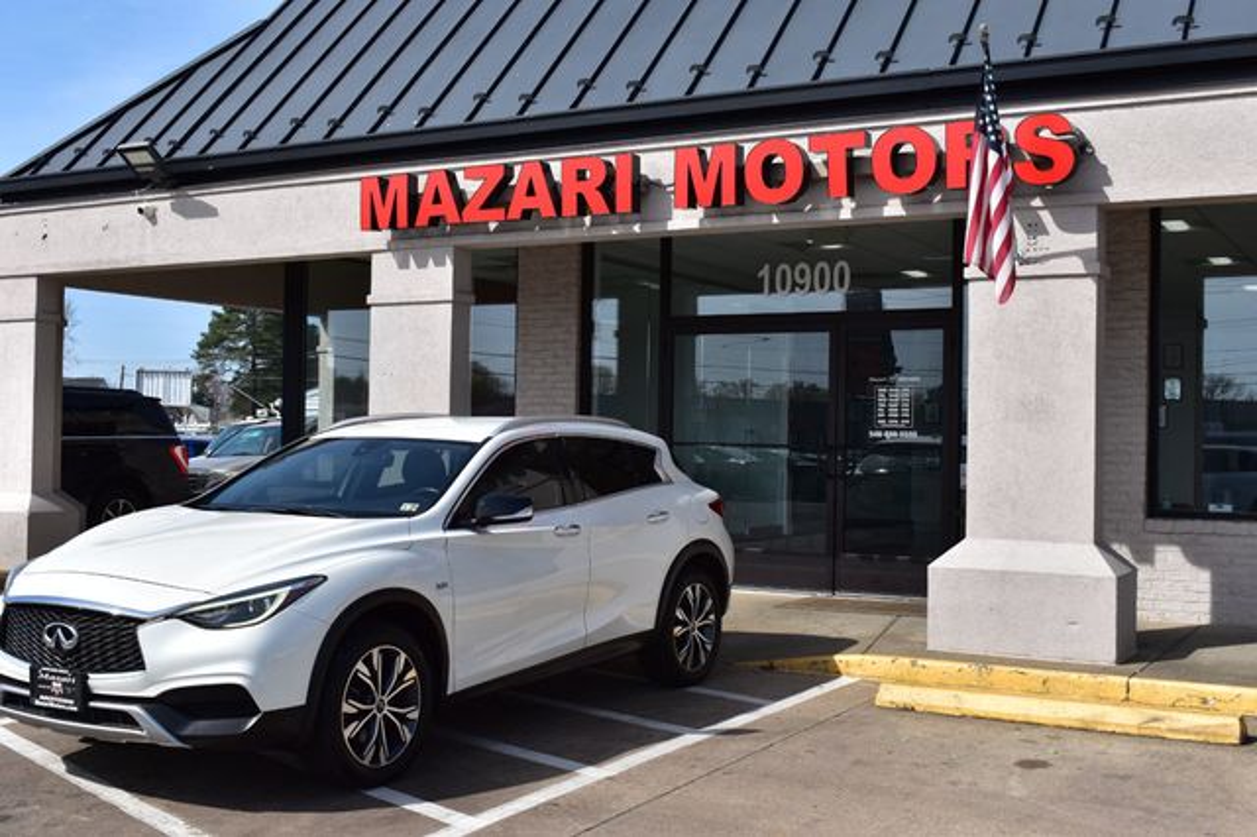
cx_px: 628
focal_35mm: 42
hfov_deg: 46.4
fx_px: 1466
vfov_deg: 31.9
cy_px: 418
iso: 250
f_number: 11
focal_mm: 28
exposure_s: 1/500
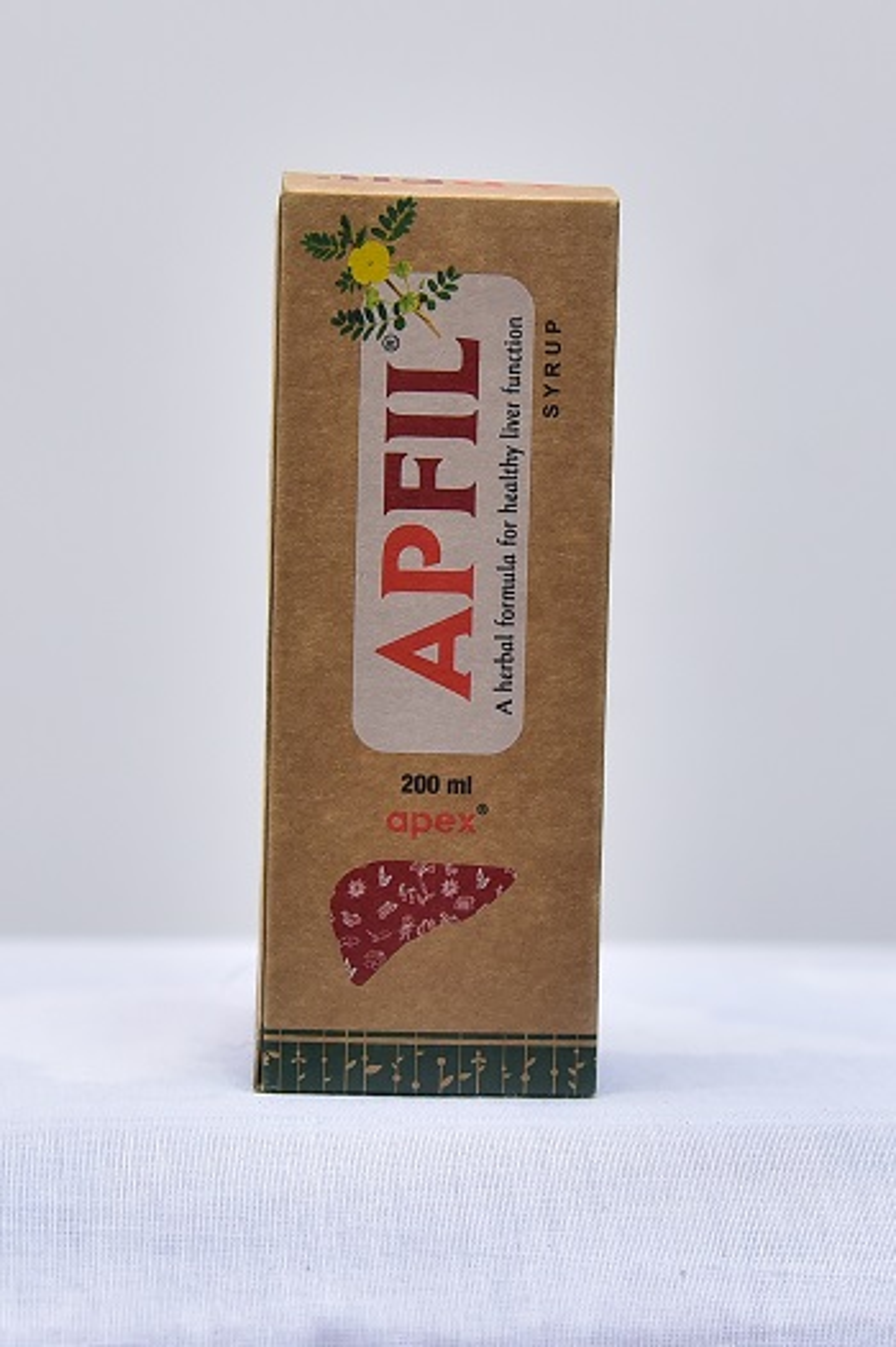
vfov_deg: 42.8
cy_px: 674
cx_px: 448
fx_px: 1719
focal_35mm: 46
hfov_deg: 29.2
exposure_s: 1/125
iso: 1250
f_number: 4
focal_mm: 46
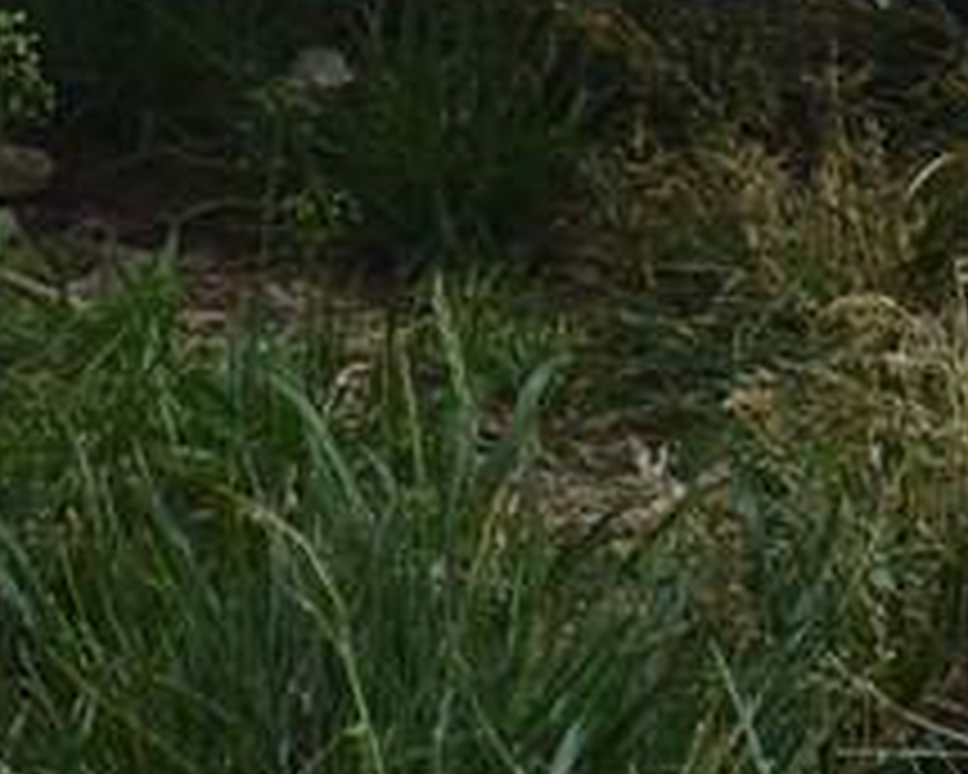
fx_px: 10514
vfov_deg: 4.1
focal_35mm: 367
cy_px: -1600
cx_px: 1270
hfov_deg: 5.2
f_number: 7.1
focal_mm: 28
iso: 100
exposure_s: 1/200
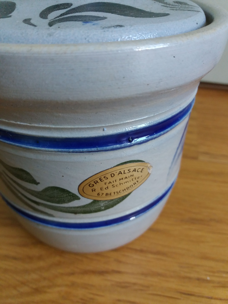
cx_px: 114
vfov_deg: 63.4
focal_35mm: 28
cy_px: 152
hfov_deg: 49.7
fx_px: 246
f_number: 1.9
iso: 160
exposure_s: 1/25
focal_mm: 3.7
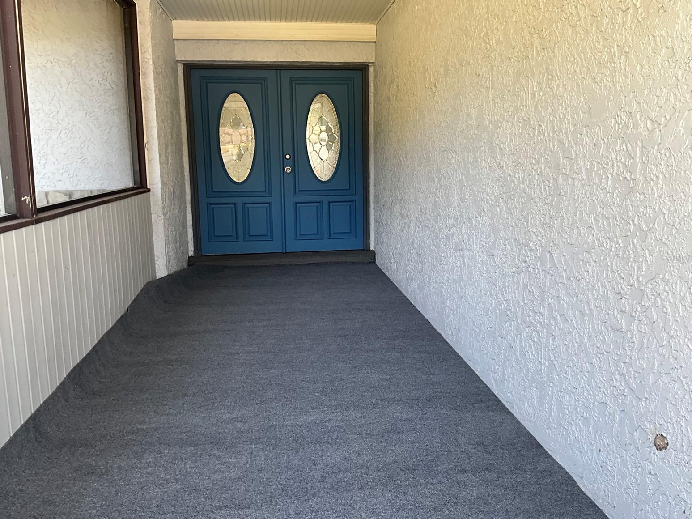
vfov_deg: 46.8
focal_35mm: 30
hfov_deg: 60.0
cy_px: 258
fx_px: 600
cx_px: 351
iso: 32
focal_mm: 3
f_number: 1.8
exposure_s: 1/120
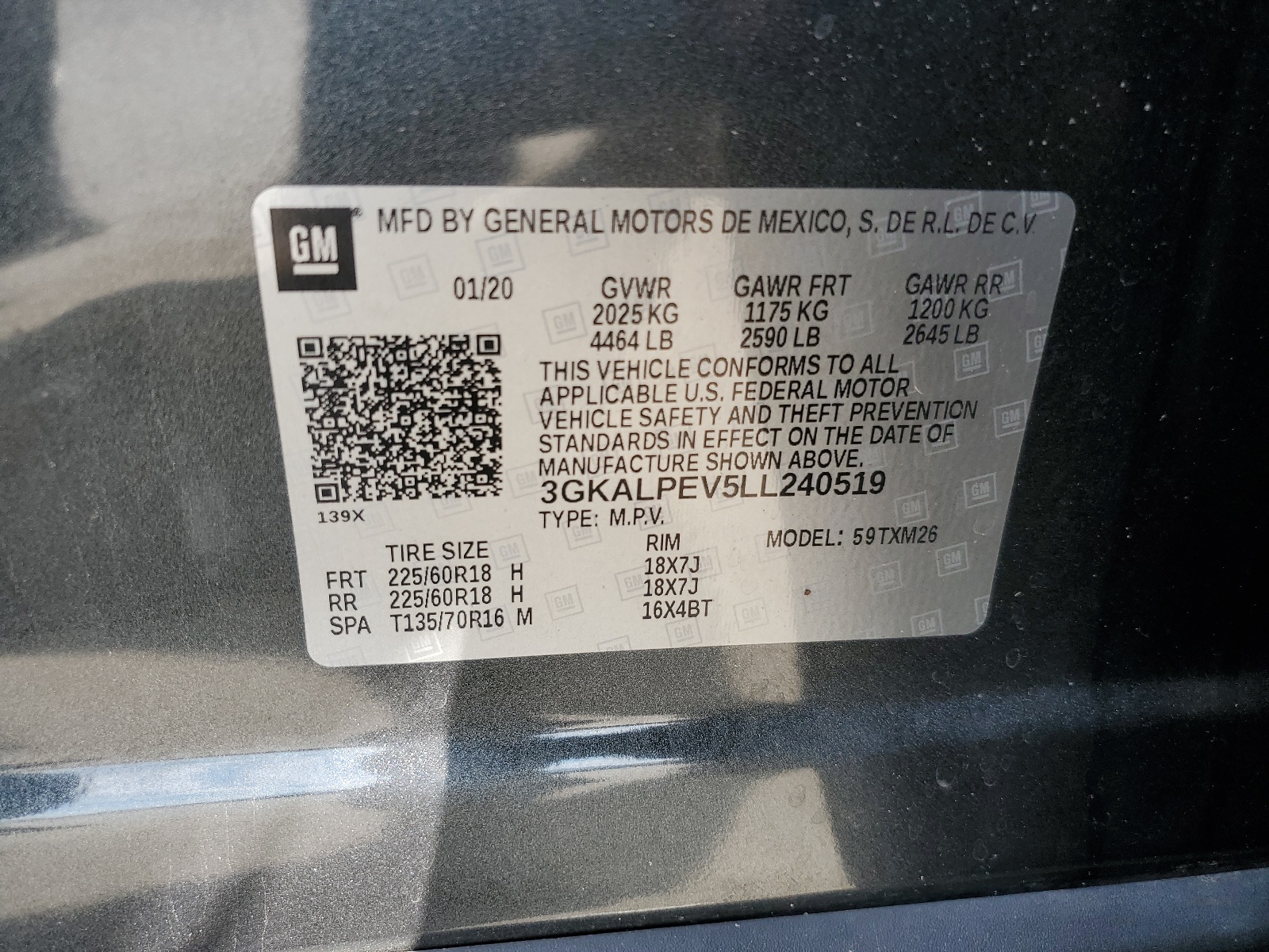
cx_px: 634
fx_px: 953
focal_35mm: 26
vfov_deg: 53.1
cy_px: 476
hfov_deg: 67.3
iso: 50
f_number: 1.5
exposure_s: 1/263
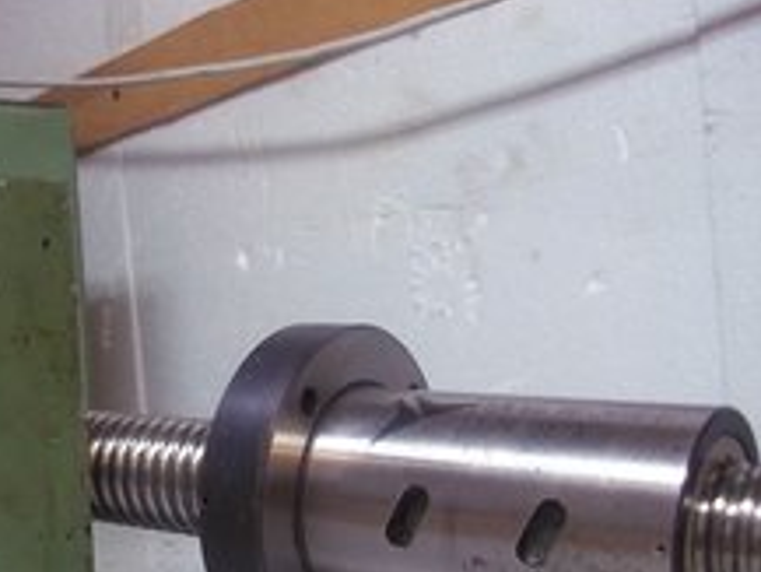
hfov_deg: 31.6
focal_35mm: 59
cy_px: 460
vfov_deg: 24.4
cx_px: 123
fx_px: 1298
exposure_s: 1/25
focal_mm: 5.7
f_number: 2.9
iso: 160
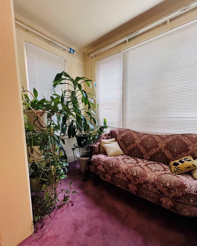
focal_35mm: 14
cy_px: 132
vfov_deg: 100.5
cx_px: 102
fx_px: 102
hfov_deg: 88.0
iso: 400
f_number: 1.8
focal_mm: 1.57
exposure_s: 1/60
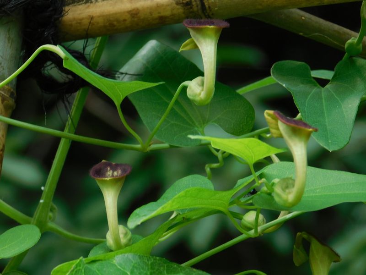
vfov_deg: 6.4
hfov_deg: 8.5
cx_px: 183
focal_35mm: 232
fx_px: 2453
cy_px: 138
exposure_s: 1/50
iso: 125
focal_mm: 41.3
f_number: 5.6
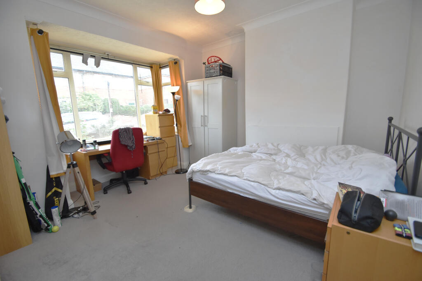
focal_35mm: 15
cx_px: 211
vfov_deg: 77.3
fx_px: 176
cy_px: 140
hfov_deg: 100.4
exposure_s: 1/200
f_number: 3.5
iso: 800
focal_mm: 10
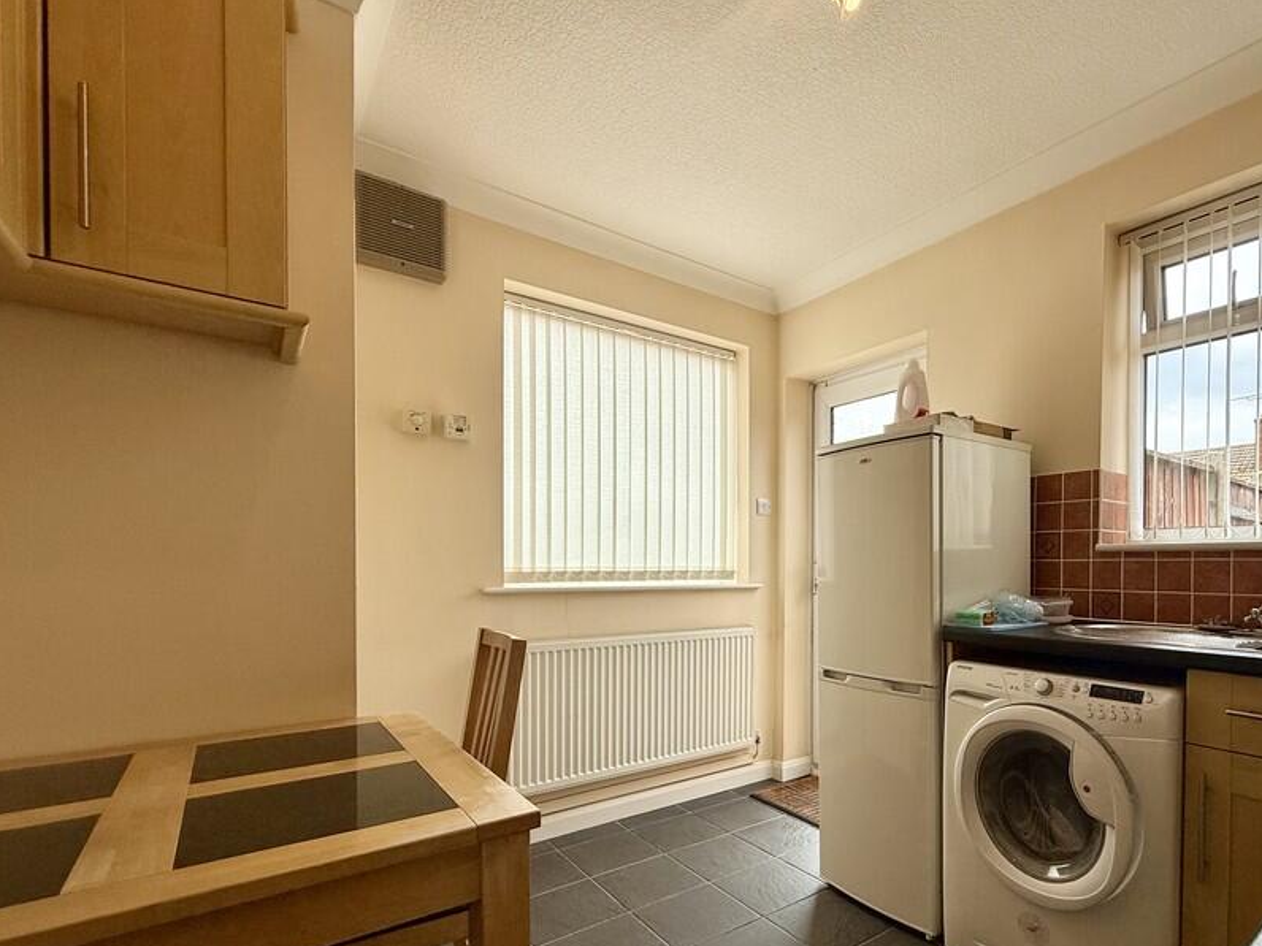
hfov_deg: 85.9
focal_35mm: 18
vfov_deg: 70.7
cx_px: 796
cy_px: 577
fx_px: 656
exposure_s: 1/349
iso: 64
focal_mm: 2.22
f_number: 2.2
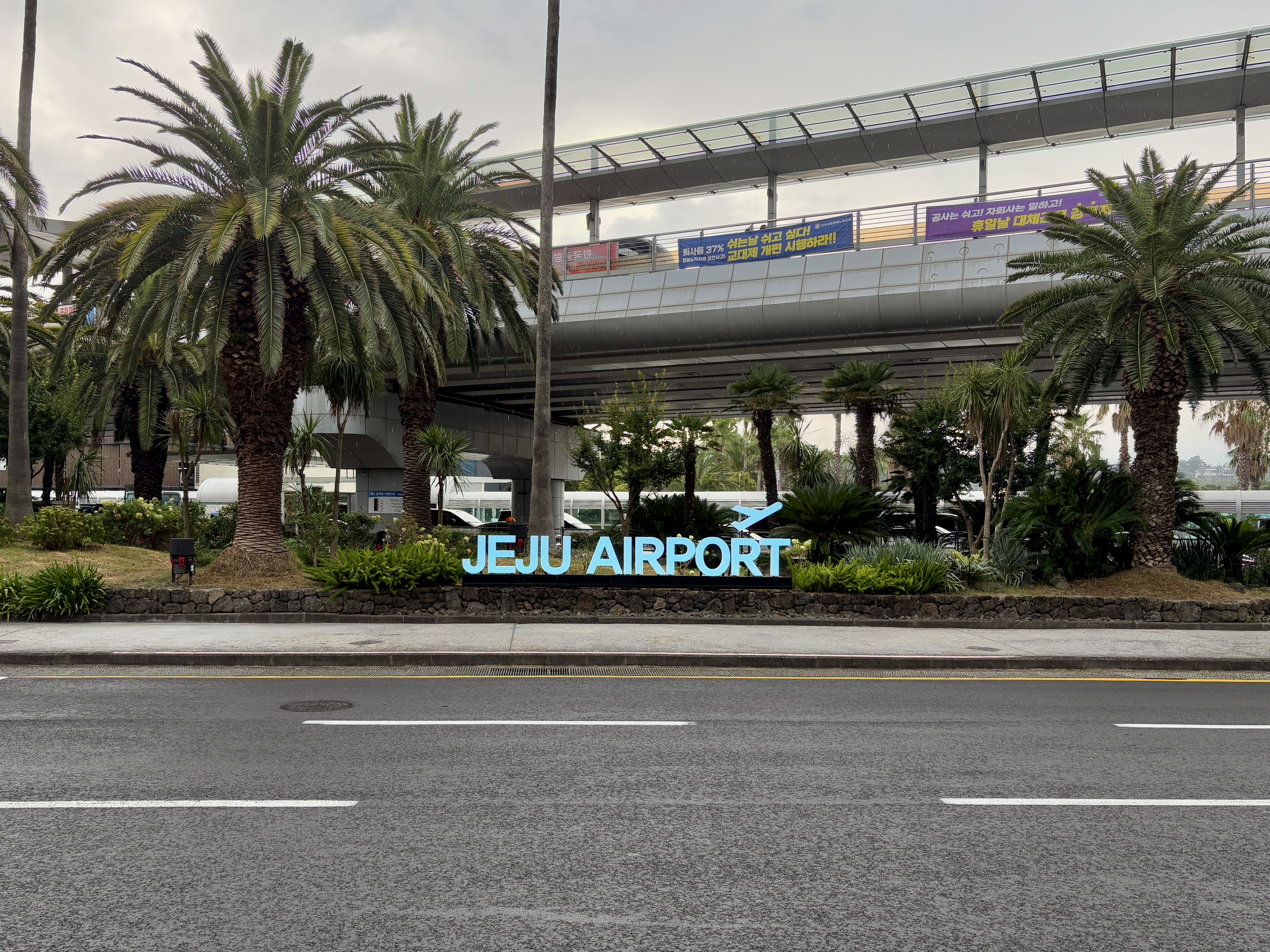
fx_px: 954
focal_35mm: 26
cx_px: 635
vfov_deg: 53.1
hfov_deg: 67.3
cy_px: 476
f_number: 1.6
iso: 64
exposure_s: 1/325
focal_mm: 5.96
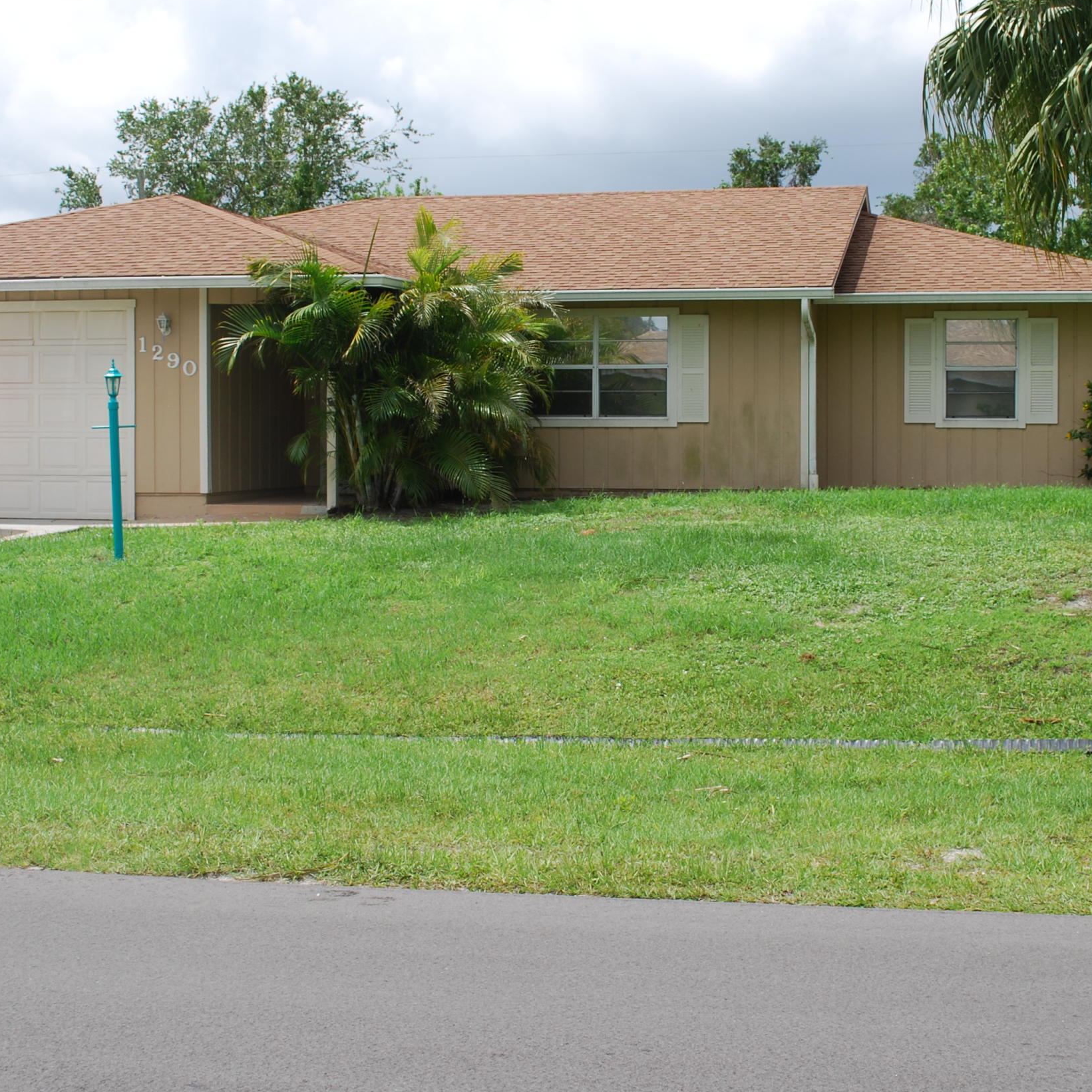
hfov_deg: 30.6
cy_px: 435
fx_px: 1999
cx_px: 570
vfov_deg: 30.5
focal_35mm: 56
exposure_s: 1/250
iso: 100
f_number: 8
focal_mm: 24
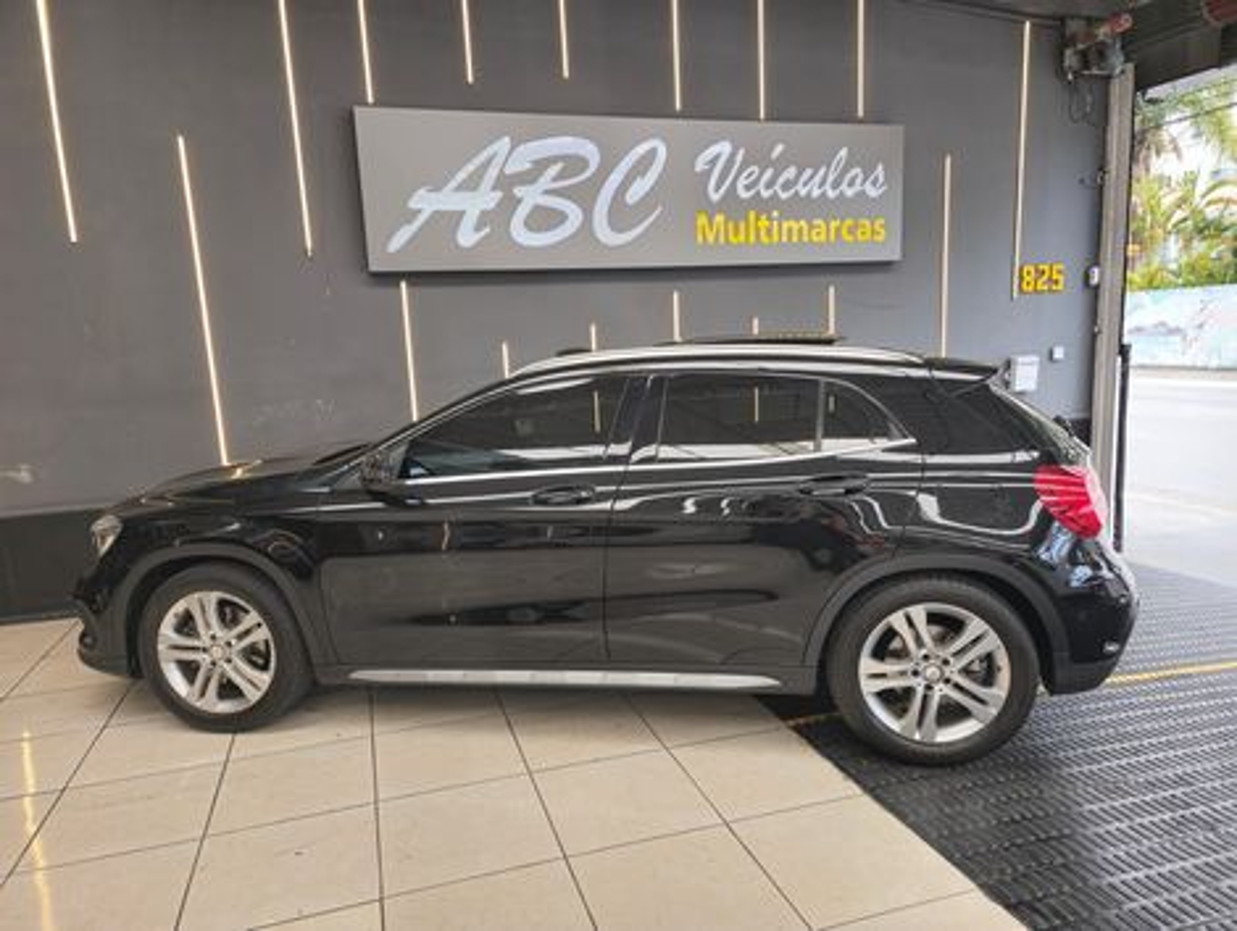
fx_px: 823
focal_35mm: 23
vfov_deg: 59.0
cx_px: 618
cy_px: 466
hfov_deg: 73.8
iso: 20
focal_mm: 6.3
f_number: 1.7
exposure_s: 1/286
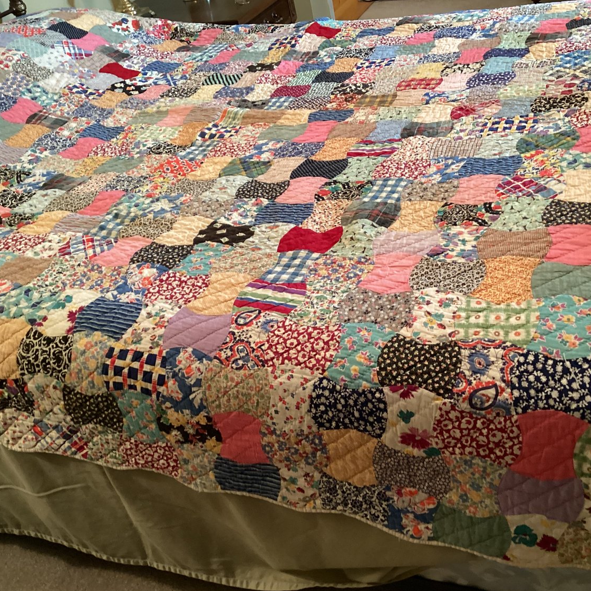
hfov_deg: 44.9
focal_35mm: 37
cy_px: 298
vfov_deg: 44.9
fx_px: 715
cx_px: 329
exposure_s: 1/33
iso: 250
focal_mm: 3.3
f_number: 2.4
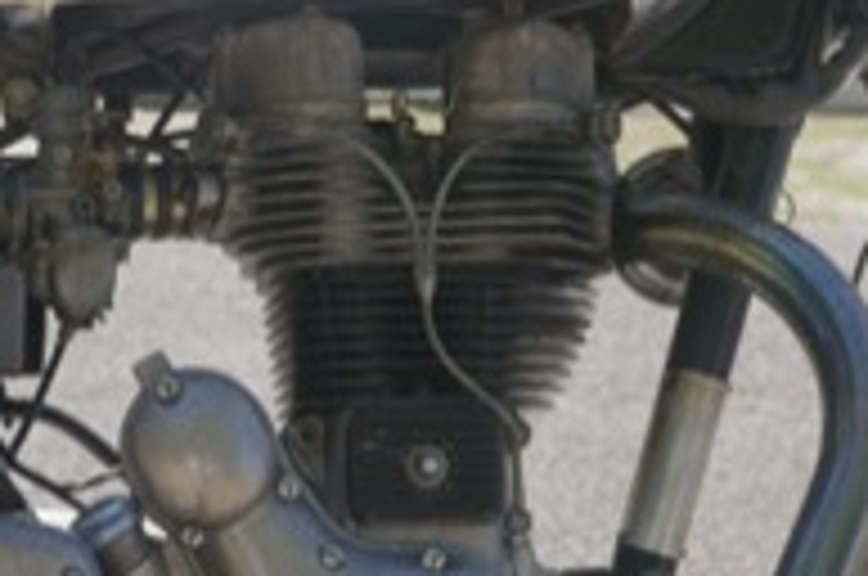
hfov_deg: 20.9
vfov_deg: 14.2
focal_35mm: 96
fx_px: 2311
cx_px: 112
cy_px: 385
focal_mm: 37
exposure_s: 1/125
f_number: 5.6
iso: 200
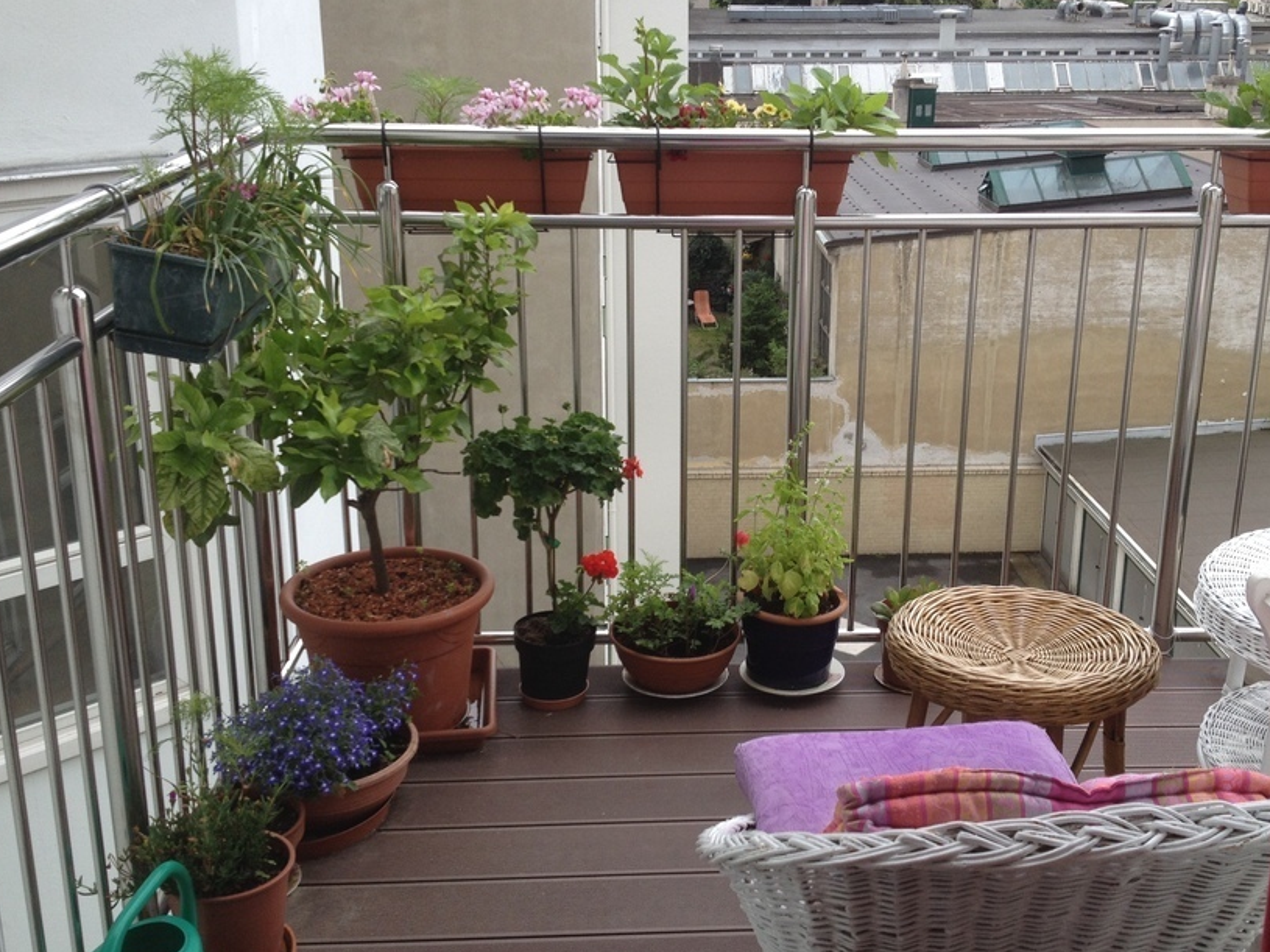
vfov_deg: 32.9
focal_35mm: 44
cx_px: 701
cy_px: 447
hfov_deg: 42.9
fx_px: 1614
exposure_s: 1/222
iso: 50
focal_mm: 4.28
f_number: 2.4
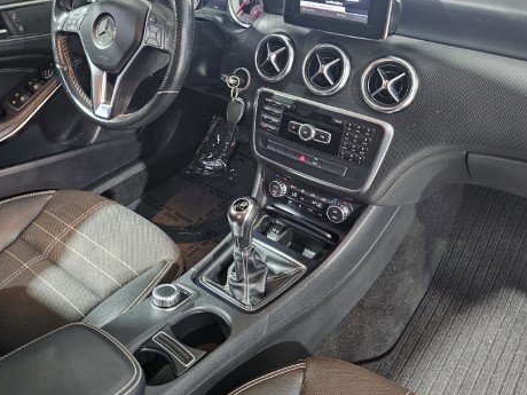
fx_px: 487
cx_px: 230
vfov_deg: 43.7
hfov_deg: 56.6
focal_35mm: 32
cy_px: 141
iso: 640
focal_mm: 6.3
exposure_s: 1/25
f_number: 1.7
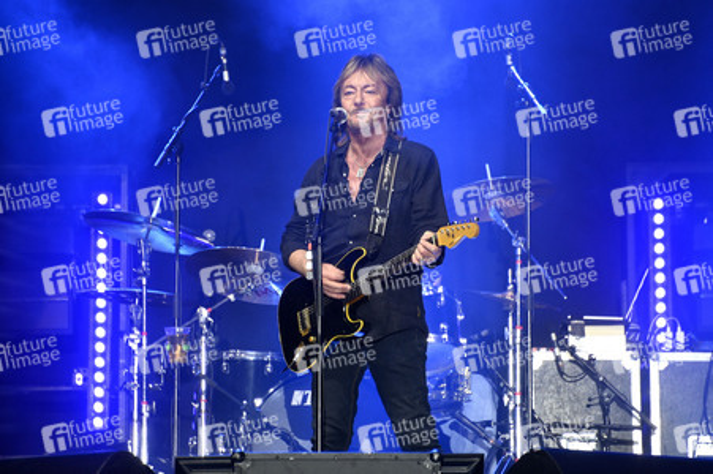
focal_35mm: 300
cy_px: 237
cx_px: 356
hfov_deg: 6.9
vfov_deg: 4.6
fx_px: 5937
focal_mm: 300
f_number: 5.6
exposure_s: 1/200
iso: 2000
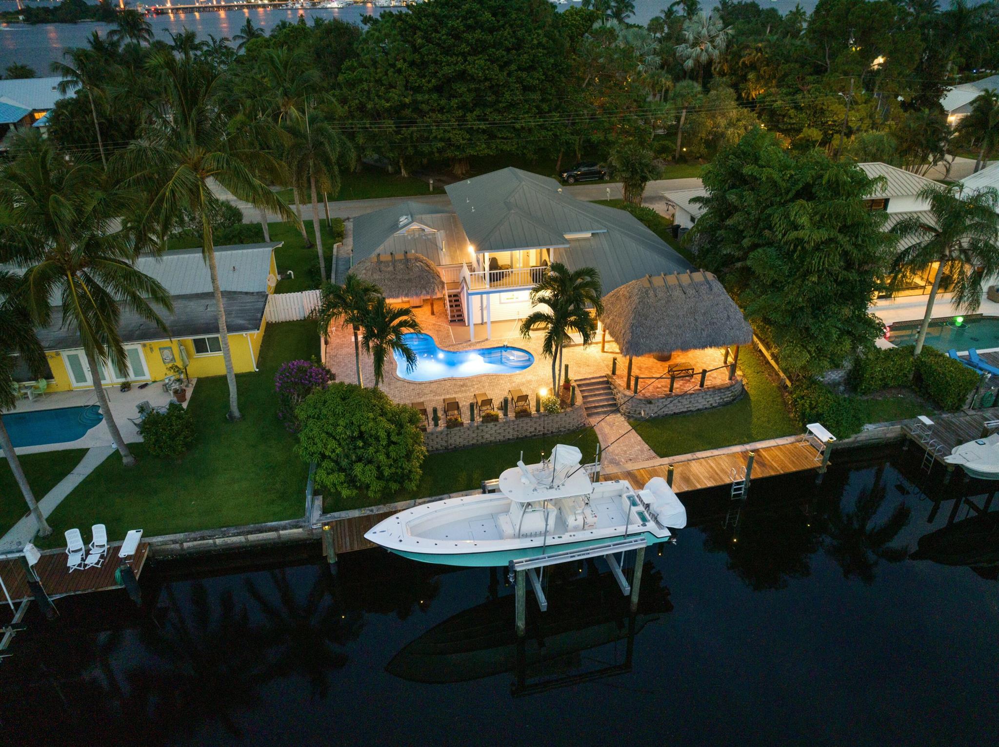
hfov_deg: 71.6
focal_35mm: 24
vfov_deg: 56.8
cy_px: 374
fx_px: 692
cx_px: 500
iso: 2310
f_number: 2.8
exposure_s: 1/8
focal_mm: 12.29
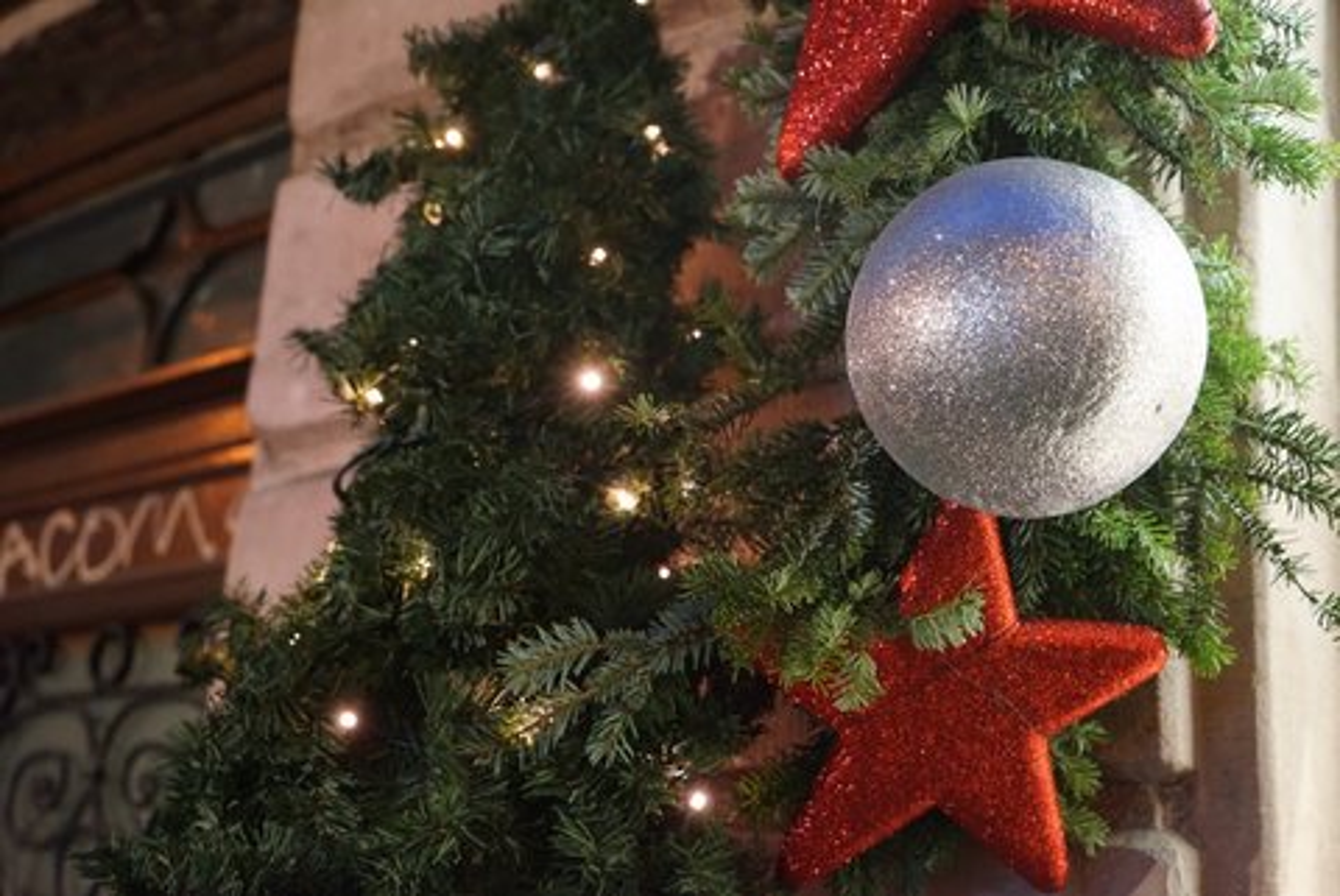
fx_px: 1714
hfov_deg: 42.7
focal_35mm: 46
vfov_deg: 29.3
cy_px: 448
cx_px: 670
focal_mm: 46
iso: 6400
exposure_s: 1/60
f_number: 4
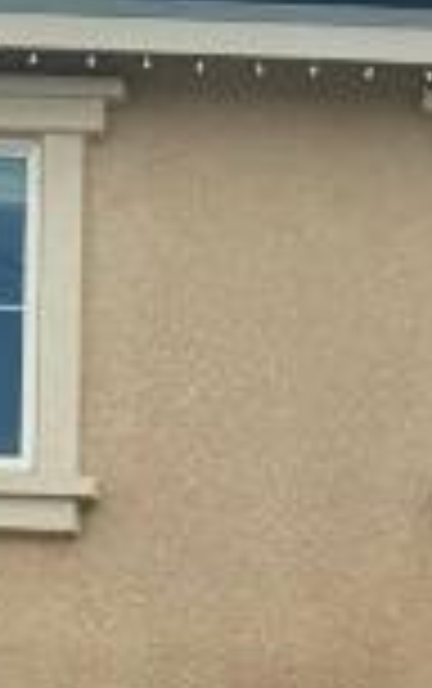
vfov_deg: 8.1
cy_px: 1302
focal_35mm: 249
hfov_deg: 5.0
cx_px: 1440
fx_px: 4677
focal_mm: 6.76
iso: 80
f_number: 1.78
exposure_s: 1/3597
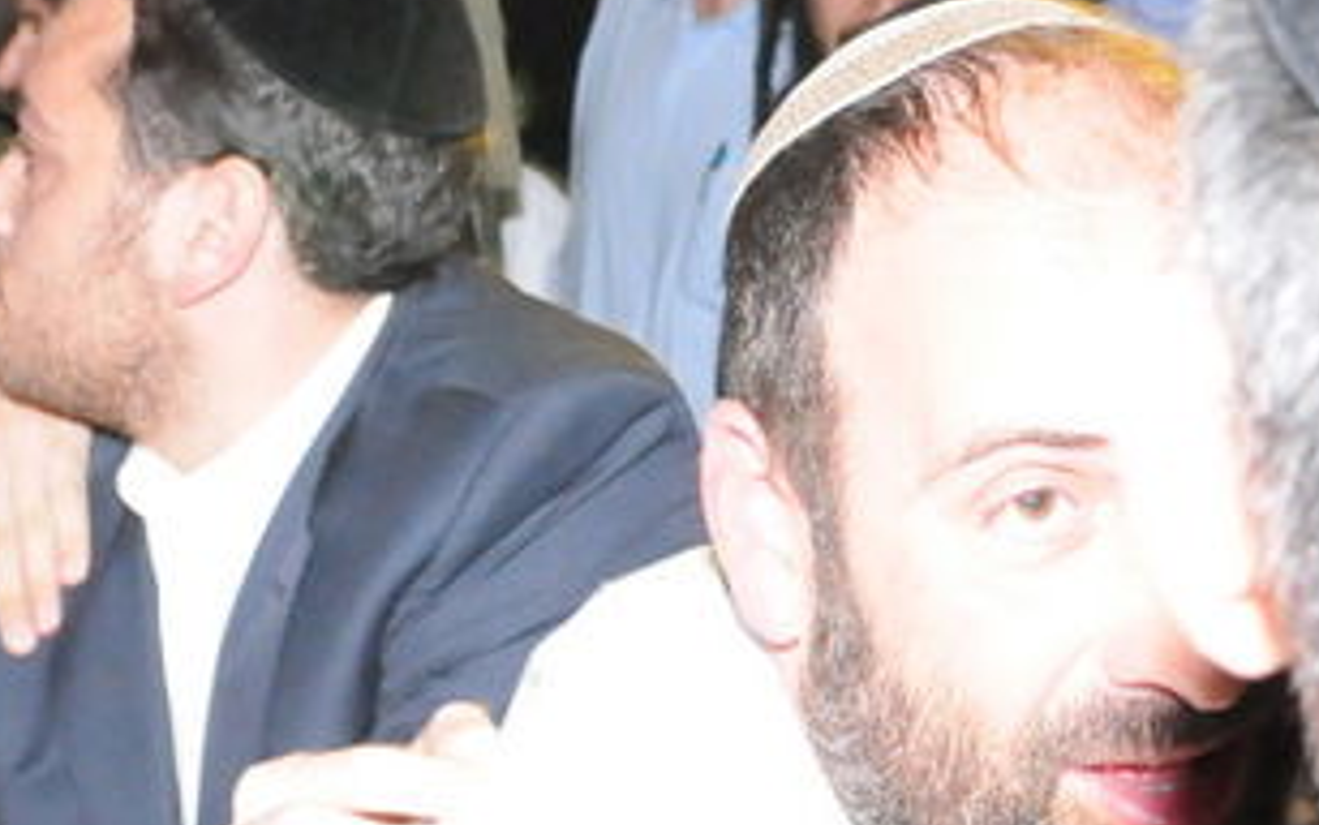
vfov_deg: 14.5
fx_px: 3117
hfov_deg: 23.8
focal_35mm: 87
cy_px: -189
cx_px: 902
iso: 3200
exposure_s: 1/40
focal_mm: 17
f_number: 4.5
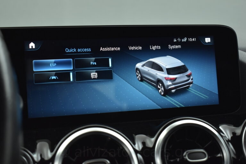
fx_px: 349
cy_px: 82
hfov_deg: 38.9
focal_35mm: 51
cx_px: 123
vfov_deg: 26.5
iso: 1600
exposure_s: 1/80
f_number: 4.5
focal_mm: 34
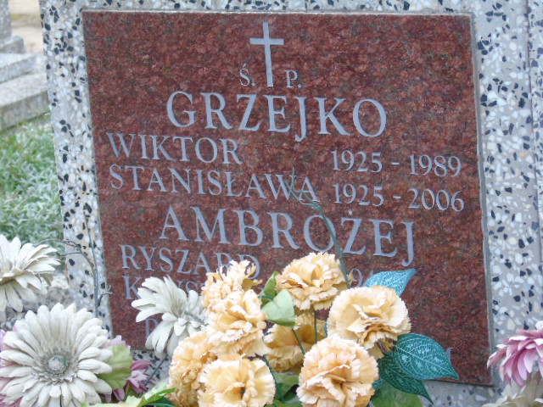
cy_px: 204
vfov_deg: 9.2
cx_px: 272
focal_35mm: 162
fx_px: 2541
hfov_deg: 12.2
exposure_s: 1/125
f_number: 4.9
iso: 320
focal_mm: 29
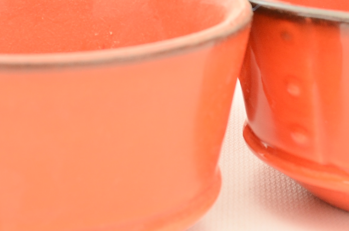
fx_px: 1296
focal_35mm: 134
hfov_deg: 15.3
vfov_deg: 10.0
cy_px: -52
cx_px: 208
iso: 320
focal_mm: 28
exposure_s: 1/60
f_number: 9
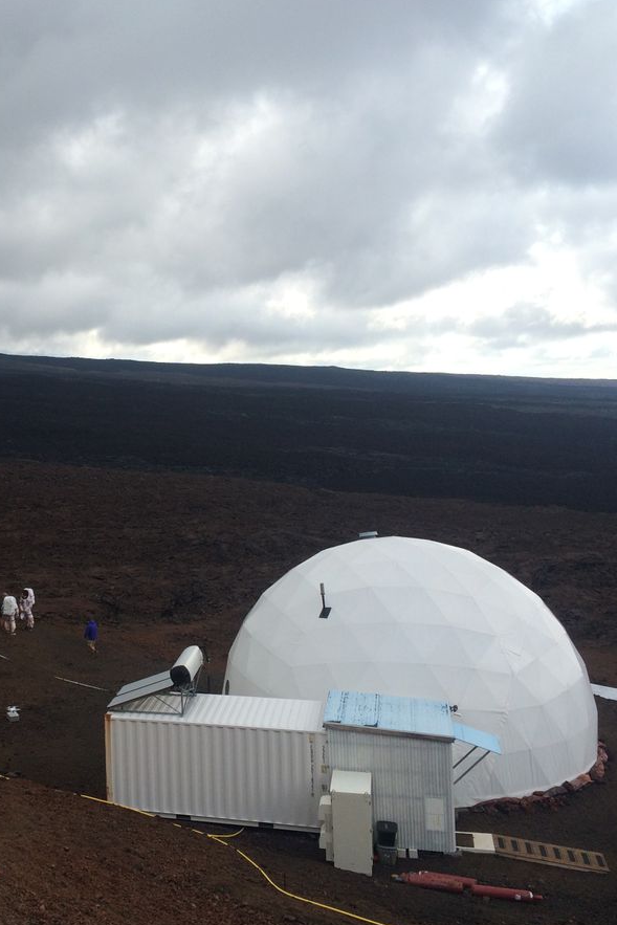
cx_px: 64
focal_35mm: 41
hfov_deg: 31.2
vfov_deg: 47.4
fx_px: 1054
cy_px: 464
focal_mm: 4.15
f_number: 2.2
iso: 32
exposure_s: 1/1140
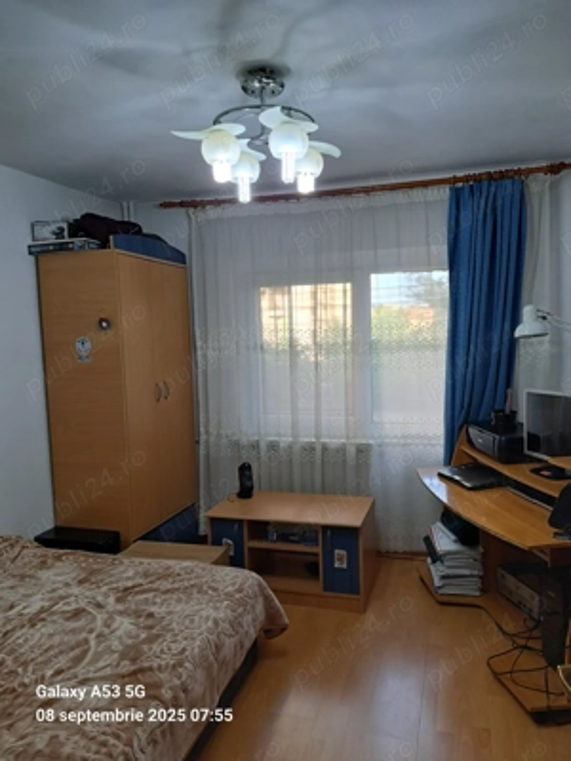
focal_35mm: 24
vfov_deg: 71.6
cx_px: 286
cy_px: 380
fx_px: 528
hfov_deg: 56.8
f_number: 1.8
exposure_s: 1/50
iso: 64
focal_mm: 5.23
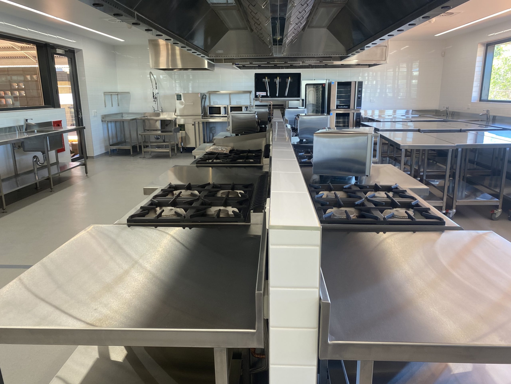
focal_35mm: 26
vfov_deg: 53.1
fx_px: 384
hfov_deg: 67.3
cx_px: 256
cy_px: 192
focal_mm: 4.25
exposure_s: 1/116
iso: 100
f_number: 1.8
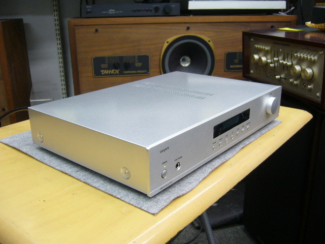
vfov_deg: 40.7
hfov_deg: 52.6
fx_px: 329
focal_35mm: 35
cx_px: 162
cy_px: 122
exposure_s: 1/15
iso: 100
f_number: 2.8
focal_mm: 5.8
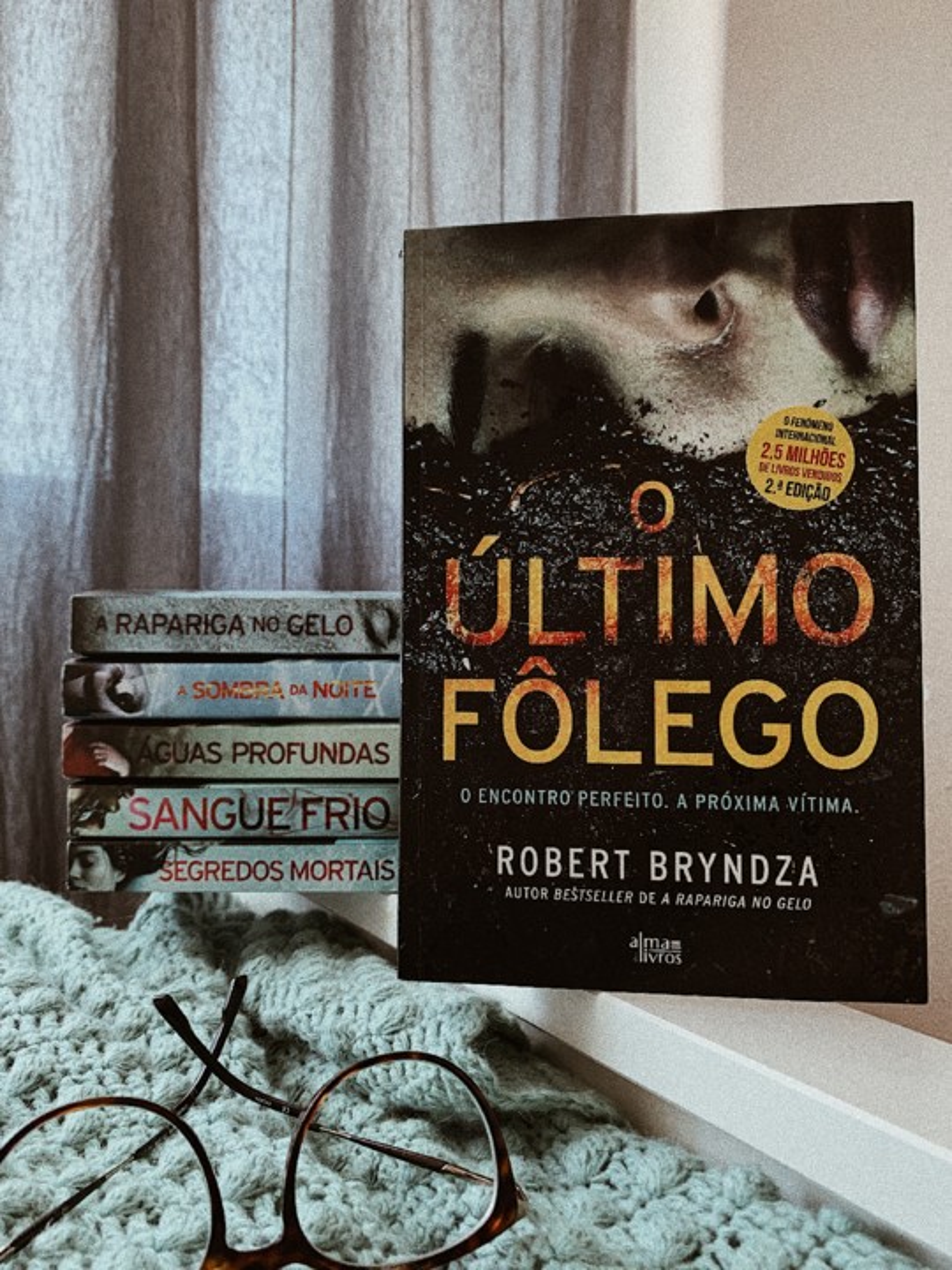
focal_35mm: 26
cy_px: 635
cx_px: 476
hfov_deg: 53.1
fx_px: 953
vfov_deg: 67.3
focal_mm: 4.25
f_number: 1.8
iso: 160
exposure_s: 1/60
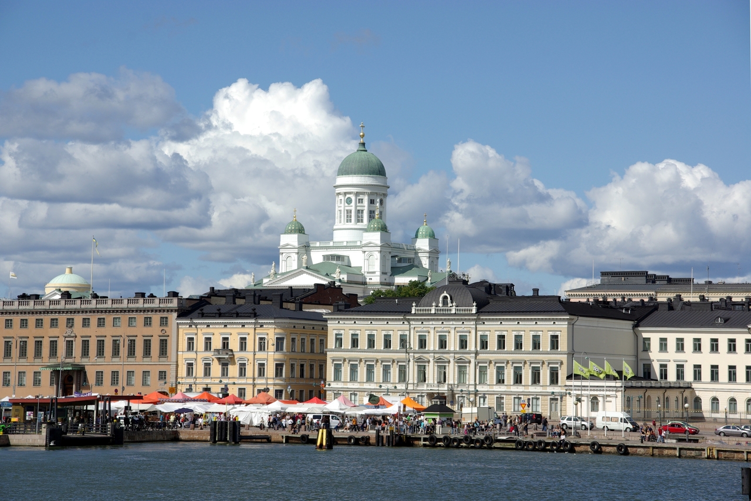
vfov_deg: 12.2
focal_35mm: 112
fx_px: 2346
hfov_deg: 18.2
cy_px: 250
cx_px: 376
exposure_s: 1/350
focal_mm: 75
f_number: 9.5
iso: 100
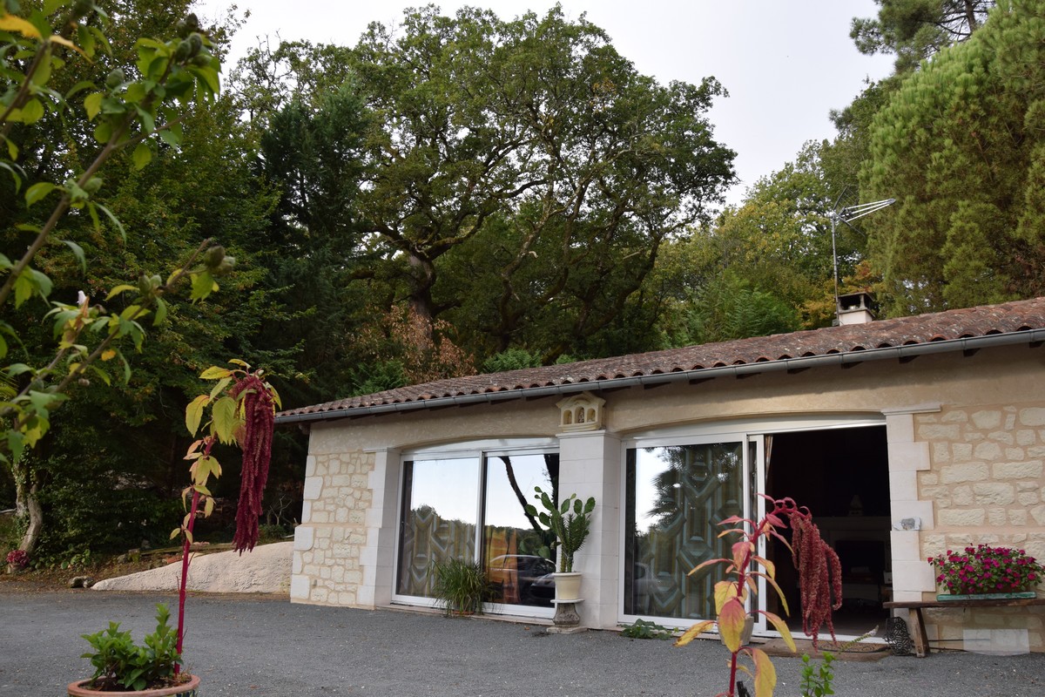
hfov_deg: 67.4
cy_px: 348
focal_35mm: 27
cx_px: 522
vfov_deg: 47.9
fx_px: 784
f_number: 7.1
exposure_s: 1/200
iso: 400
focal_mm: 18
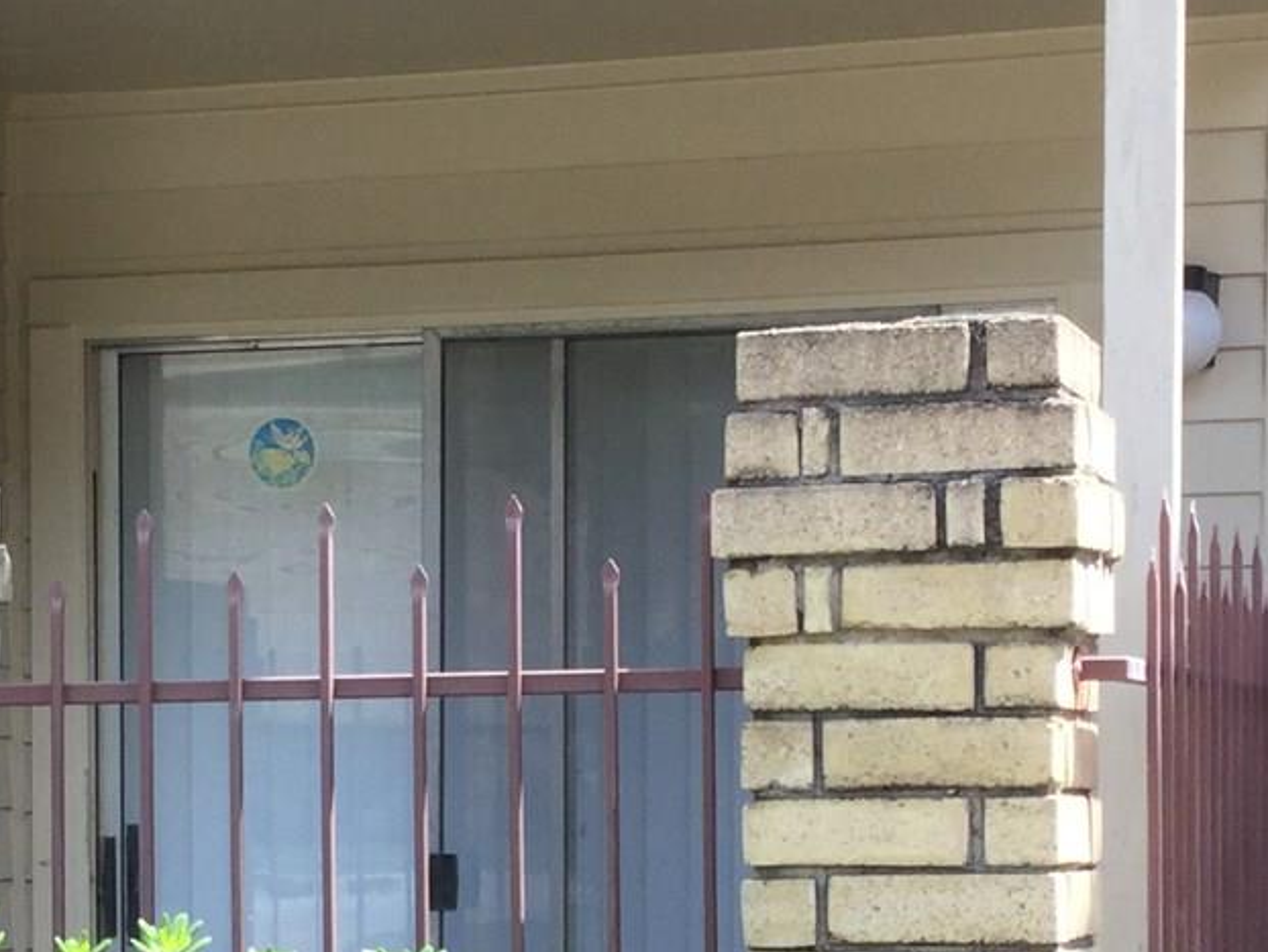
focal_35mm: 102
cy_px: 972
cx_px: 375
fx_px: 3738
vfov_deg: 14.3
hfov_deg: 19.2
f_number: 2.4
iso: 25
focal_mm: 3.3
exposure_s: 1/356
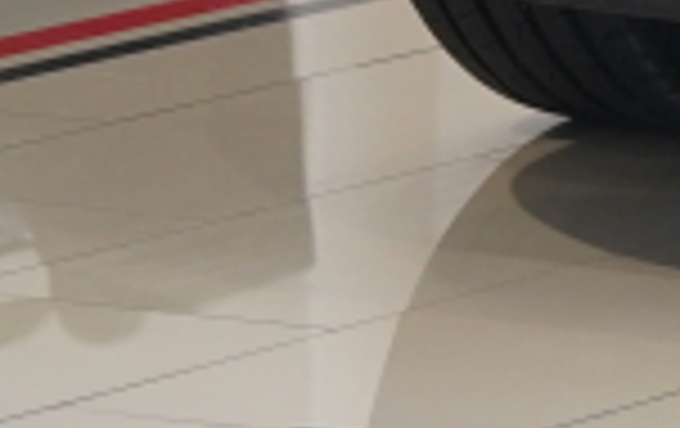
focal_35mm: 598
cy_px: -1005
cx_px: 2108
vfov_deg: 2.2
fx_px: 11103
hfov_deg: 3.4
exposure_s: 1/200
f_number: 4
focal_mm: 74
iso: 800
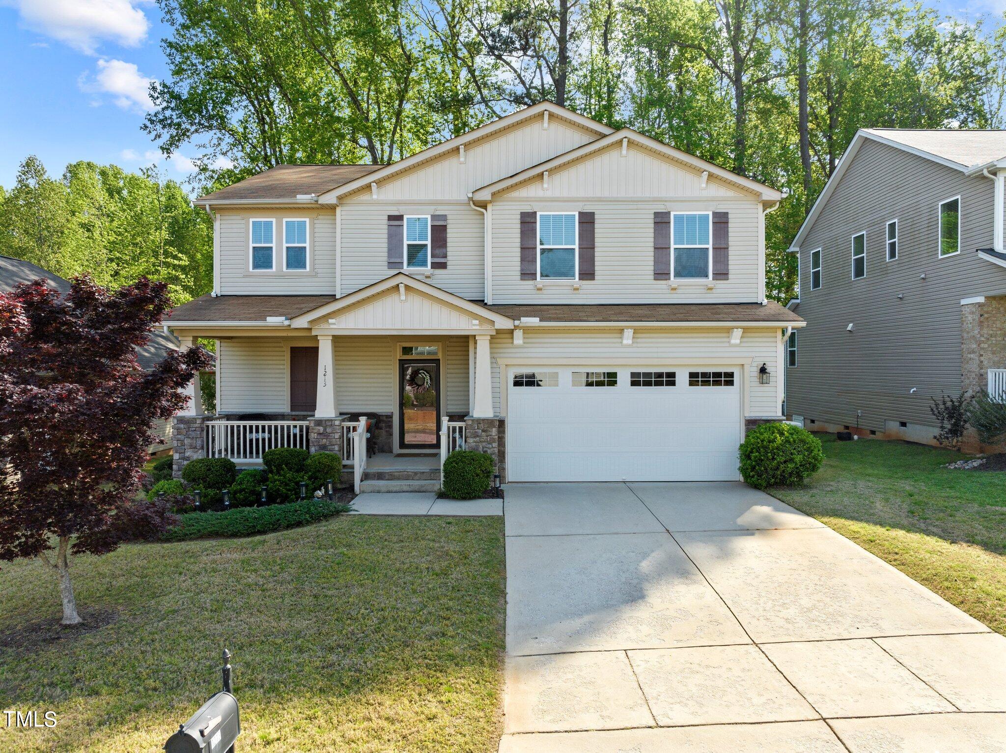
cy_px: 376
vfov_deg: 56.8
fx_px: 697
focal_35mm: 24
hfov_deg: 71.6
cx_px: 503
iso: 100
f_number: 5.6
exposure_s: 1/60
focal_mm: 12.29
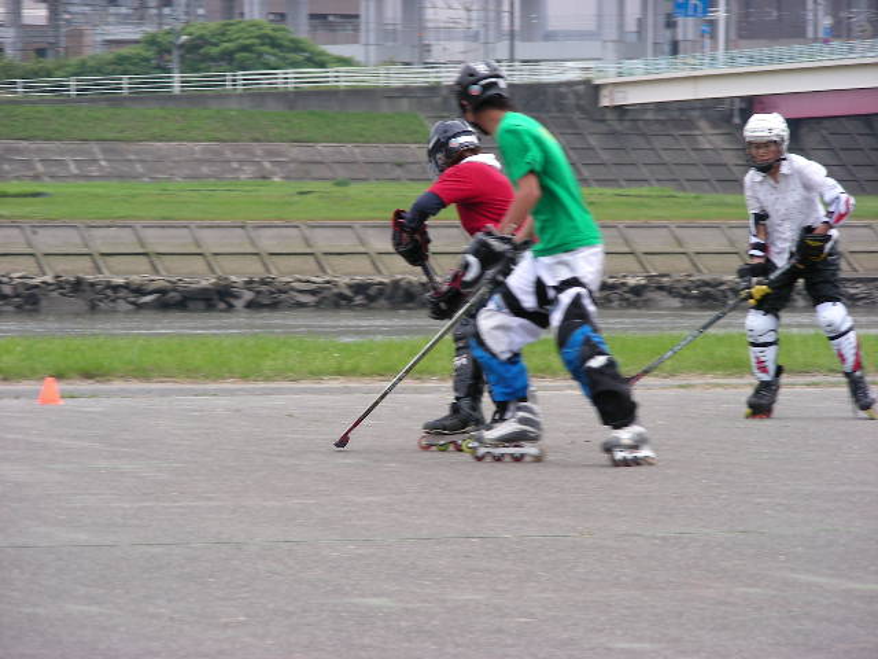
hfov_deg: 10.1
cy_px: 330
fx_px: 4971
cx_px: 439
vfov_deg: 7.6
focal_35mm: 196
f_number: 3.5
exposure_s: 1/123
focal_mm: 32.7
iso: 50
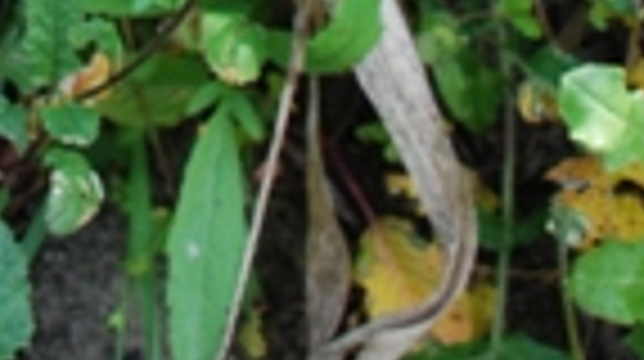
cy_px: -711
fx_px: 2882
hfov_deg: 12.3
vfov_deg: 6.5
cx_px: -207
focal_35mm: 169
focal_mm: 24
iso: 200
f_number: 5.6
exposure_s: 1/125
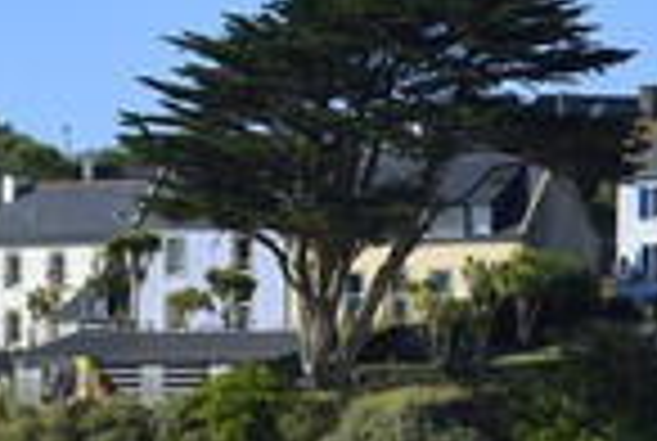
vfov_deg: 3.0
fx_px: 8394
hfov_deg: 4.5
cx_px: 338
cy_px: 436
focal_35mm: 459
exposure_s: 1/320
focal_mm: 160
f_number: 10
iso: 200
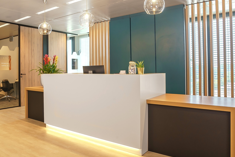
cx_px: 94
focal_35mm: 28
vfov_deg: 46.4
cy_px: 73
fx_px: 183
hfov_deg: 64.8
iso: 400
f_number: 11
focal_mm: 17
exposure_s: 1/40
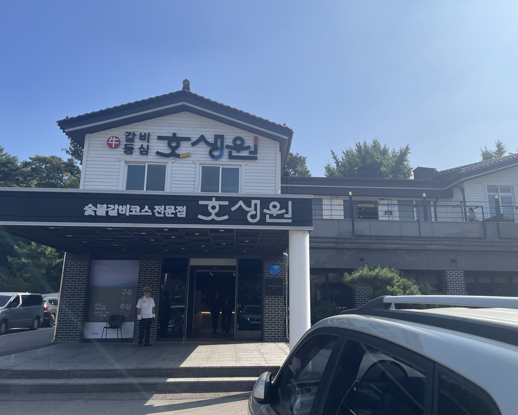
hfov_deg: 62.2
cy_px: 202
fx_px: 429
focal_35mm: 28
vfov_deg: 51.5
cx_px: 267
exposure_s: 1/3610
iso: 32
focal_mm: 4.2
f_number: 1.6
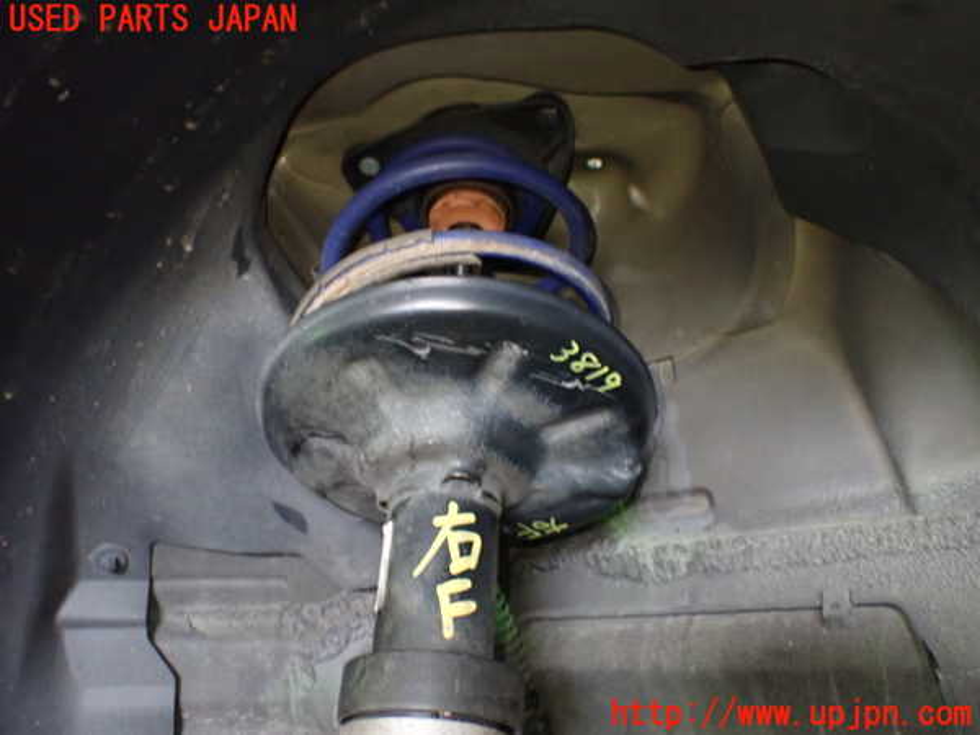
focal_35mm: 30
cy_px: 368
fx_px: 849
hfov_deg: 60.0
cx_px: 490
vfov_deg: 46.8
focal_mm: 5.4
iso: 1000
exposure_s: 1/30
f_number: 2.3
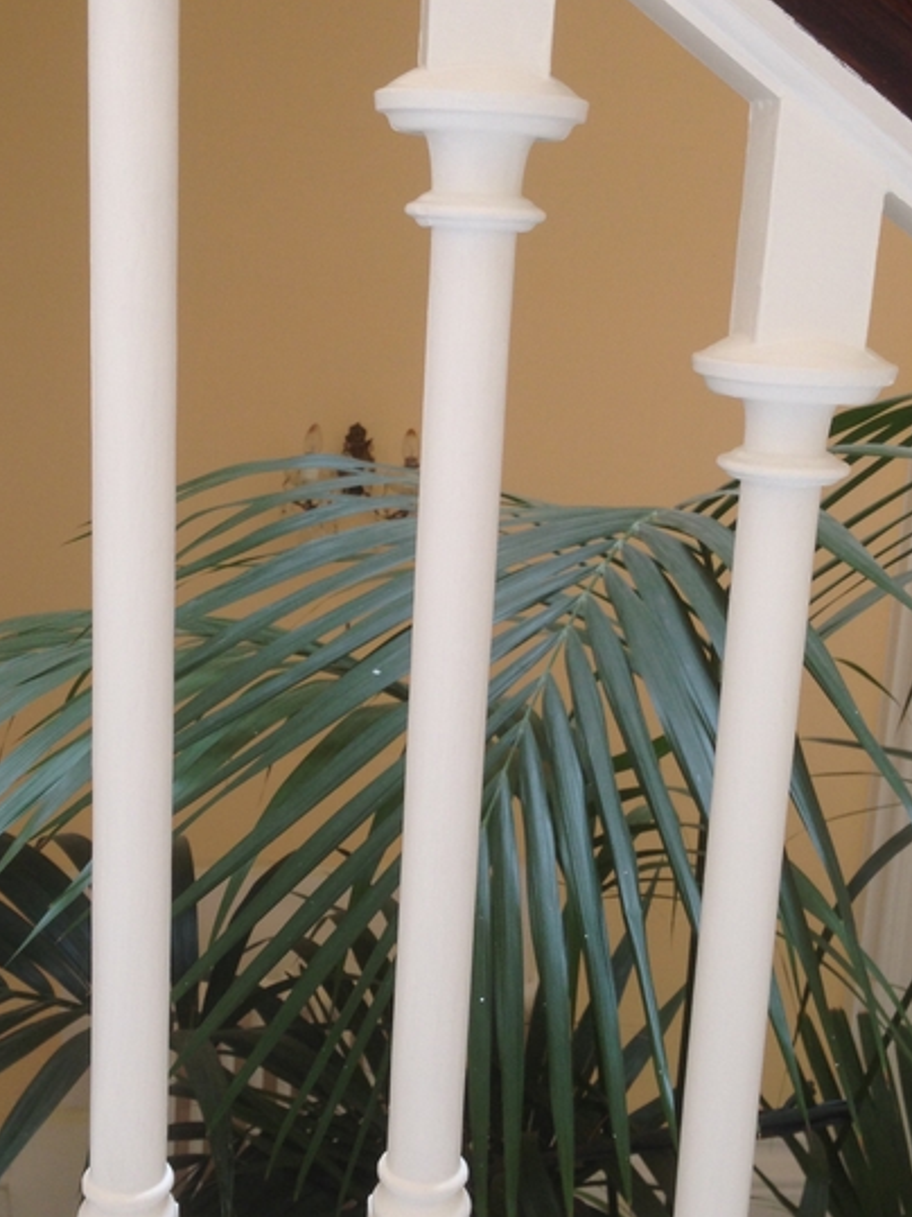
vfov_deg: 38.9
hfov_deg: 29.7
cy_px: 625
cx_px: 447
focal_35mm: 49
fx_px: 1722
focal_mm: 4.12
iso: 50
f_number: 2.4
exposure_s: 1/20
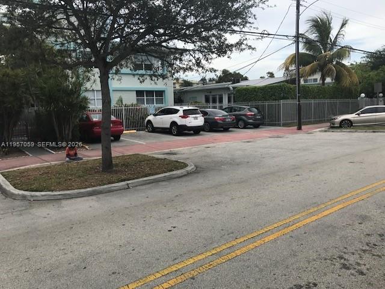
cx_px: 192
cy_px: 144
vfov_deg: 49.7
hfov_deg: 63.4
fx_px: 311
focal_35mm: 28
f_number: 1.8
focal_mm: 3.99
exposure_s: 1/870
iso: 20
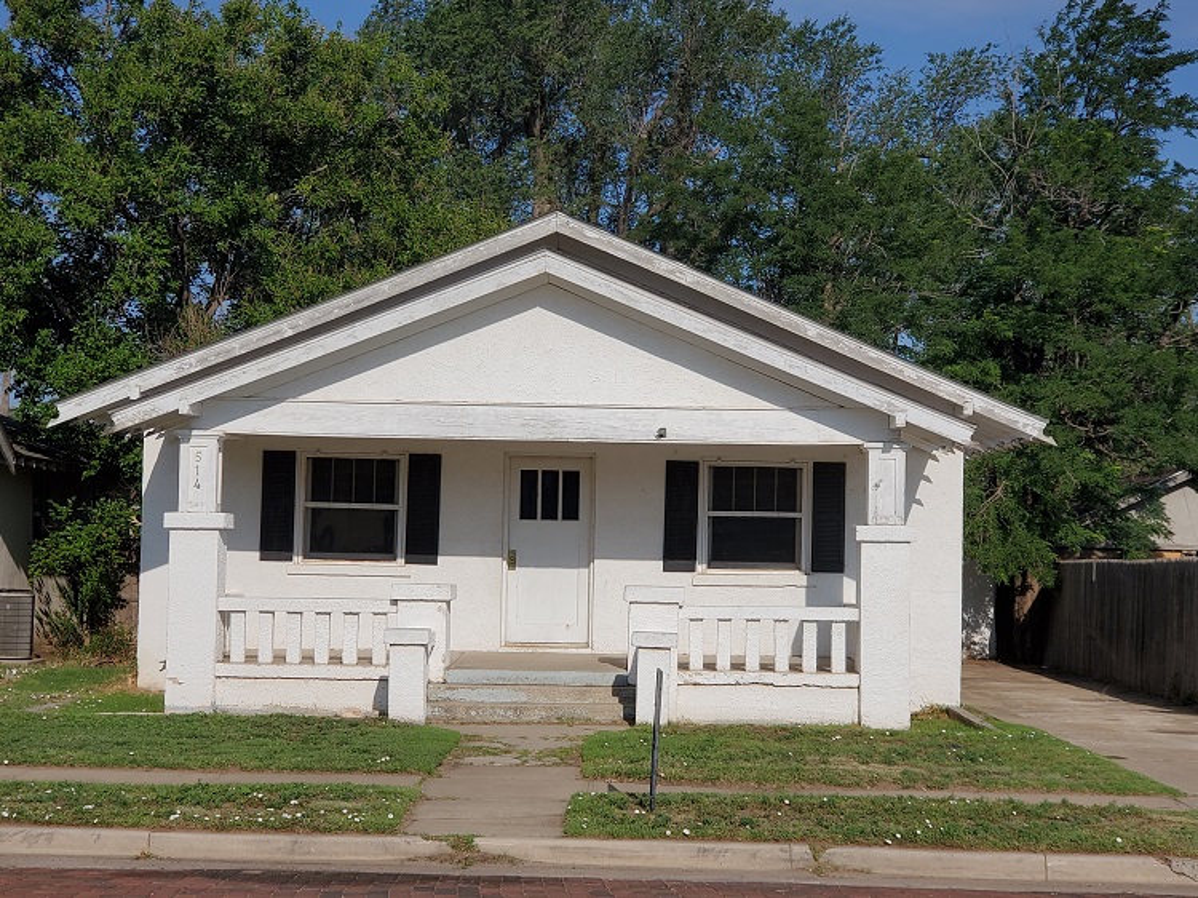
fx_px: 1799
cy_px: 449
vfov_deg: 28.0
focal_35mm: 52
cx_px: 599
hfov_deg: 36.8
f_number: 2.4
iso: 50
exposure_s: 1/2088
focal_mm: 6
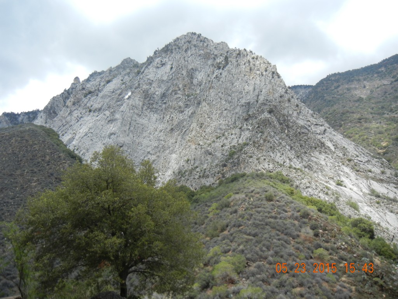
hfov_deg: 60.0
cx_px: 199
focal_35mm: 30
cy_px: 150
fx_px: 345
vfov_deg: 46.8
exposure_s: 1/937
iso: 160
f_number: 3.5
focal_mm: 5.4
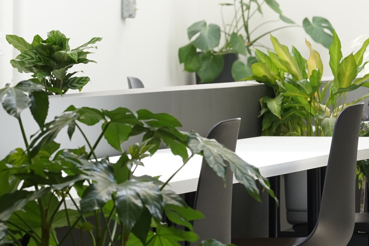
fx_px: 3444
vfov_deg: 4.1
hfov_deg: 6.1
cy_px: 109
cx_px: 354
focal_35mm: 336
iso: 800
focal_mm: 135
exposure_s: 1/40
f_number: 10
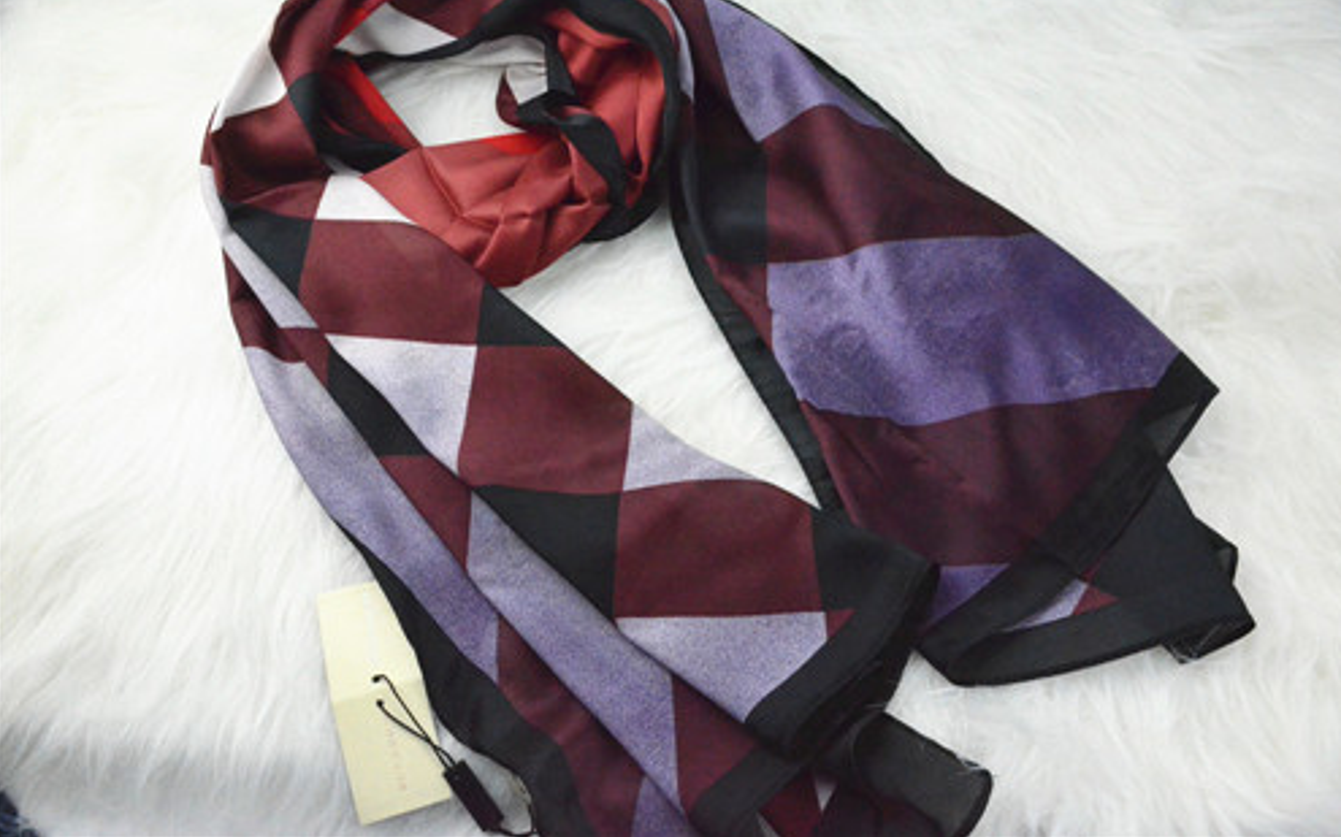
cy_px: 391
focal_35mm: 37
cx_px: 672
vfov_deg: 34.4
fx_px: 1352
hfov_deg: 52.8
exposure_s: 1/640
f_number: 13
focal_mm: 24
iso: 6400
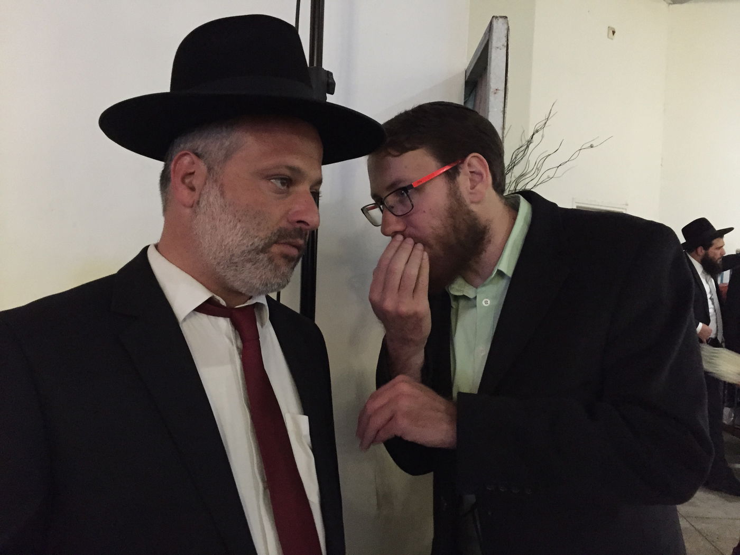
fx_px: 620
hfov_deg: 61.7
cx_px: 370
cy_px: 278
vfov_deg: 48.2
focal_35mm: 29
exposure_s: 1/15
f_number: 2.2
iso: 400
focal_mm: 4.15
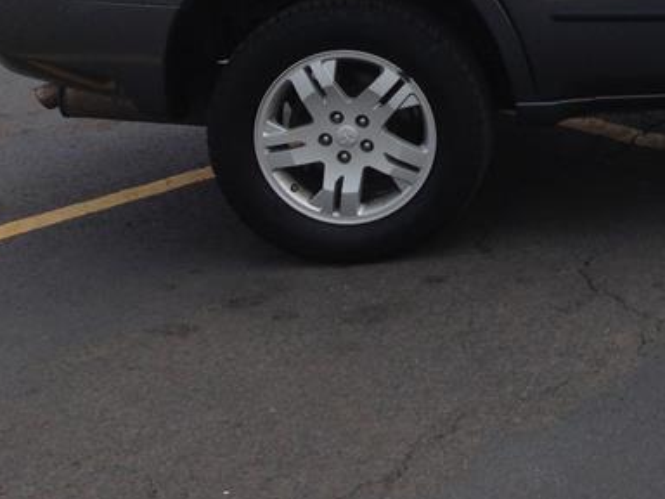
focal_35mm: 88
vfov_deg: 16.2
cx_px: 776
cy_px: -71
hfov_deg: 20.9
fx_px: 1691
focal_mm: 4.13
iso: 50
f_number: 2.4
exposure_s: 1/1205
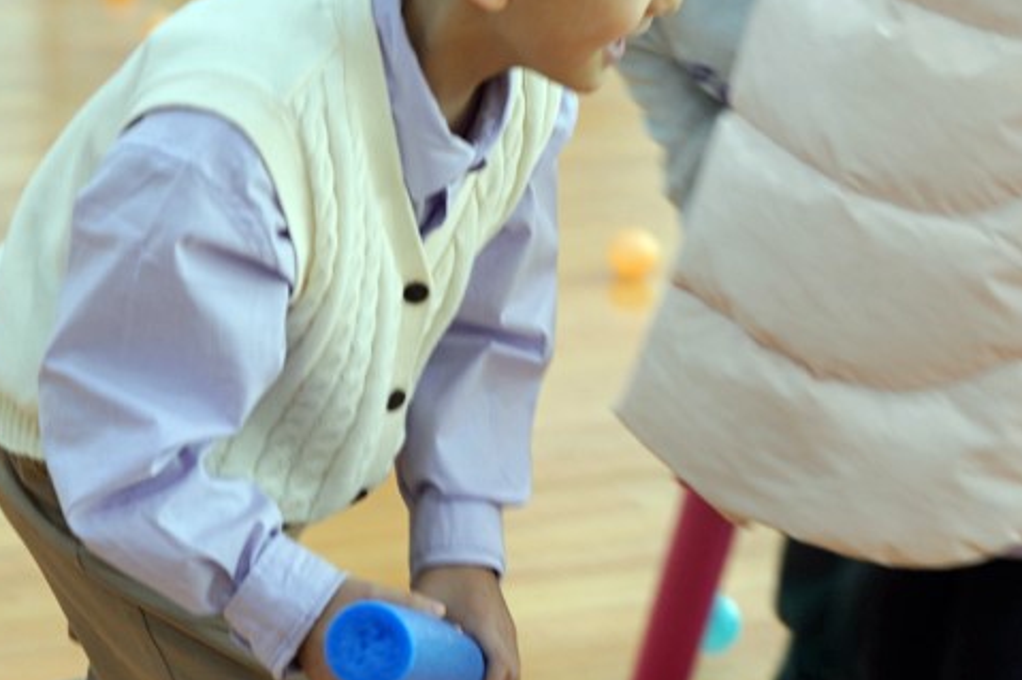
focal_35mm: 154
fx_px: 4370
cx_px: 247
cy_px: 281
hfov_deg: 13.3
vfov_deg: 8.9
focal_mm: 82
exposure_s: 1/160
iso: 640
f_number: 4
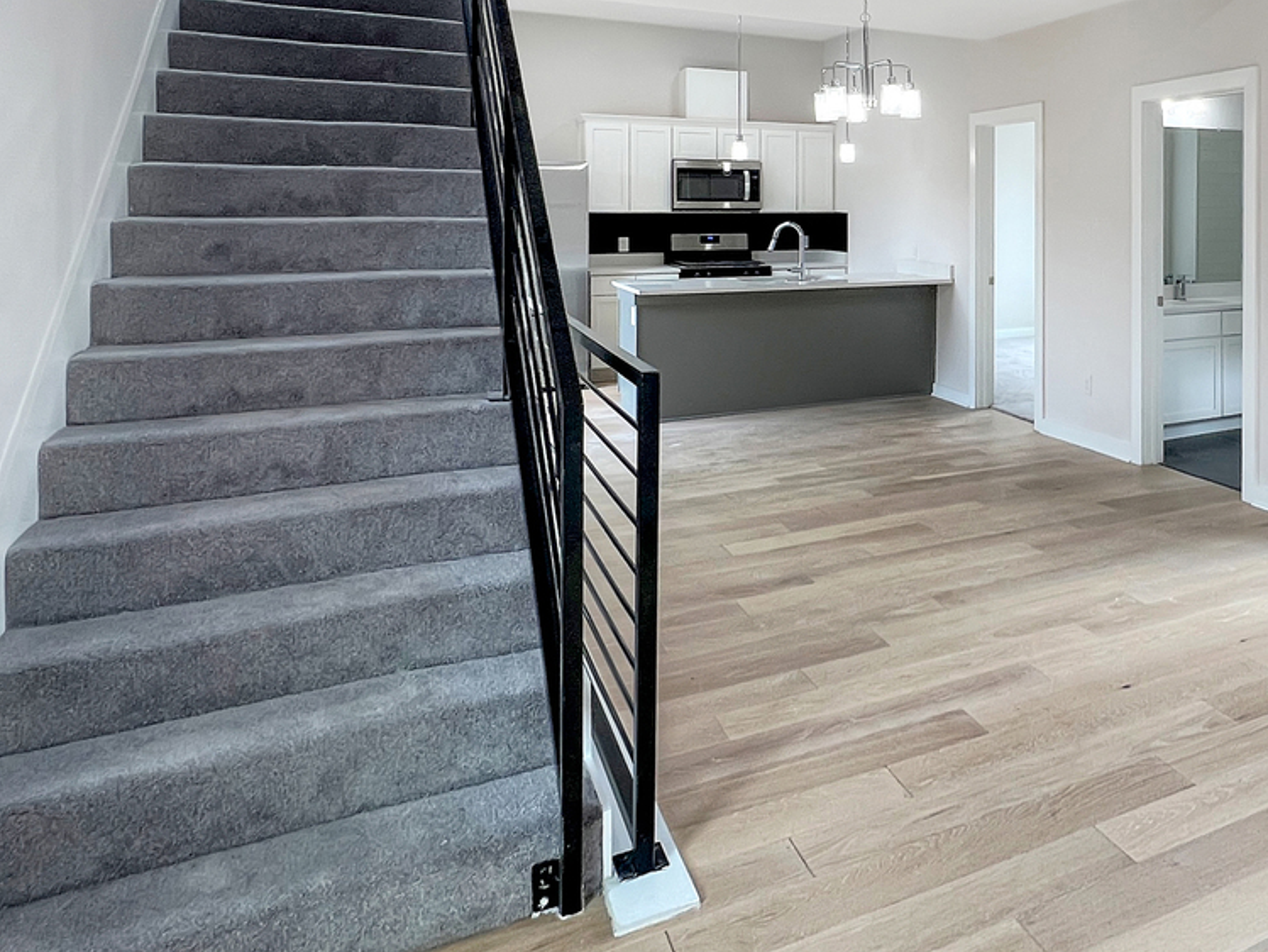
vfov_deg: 54.0
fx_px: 916
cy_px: 335
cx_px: 1073
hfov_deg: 61.5
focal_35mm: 25
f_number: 1.8
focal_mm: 1.57
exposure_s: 1/120
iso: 80
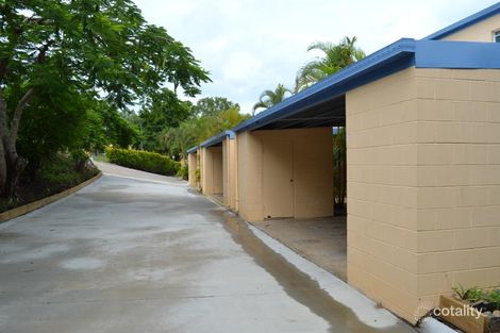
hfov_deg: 67.4
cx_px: 250
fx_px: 375
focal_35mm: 27
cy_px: 166
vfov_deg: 47.9
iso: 100
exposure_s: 1/250
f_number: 8
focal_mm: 18
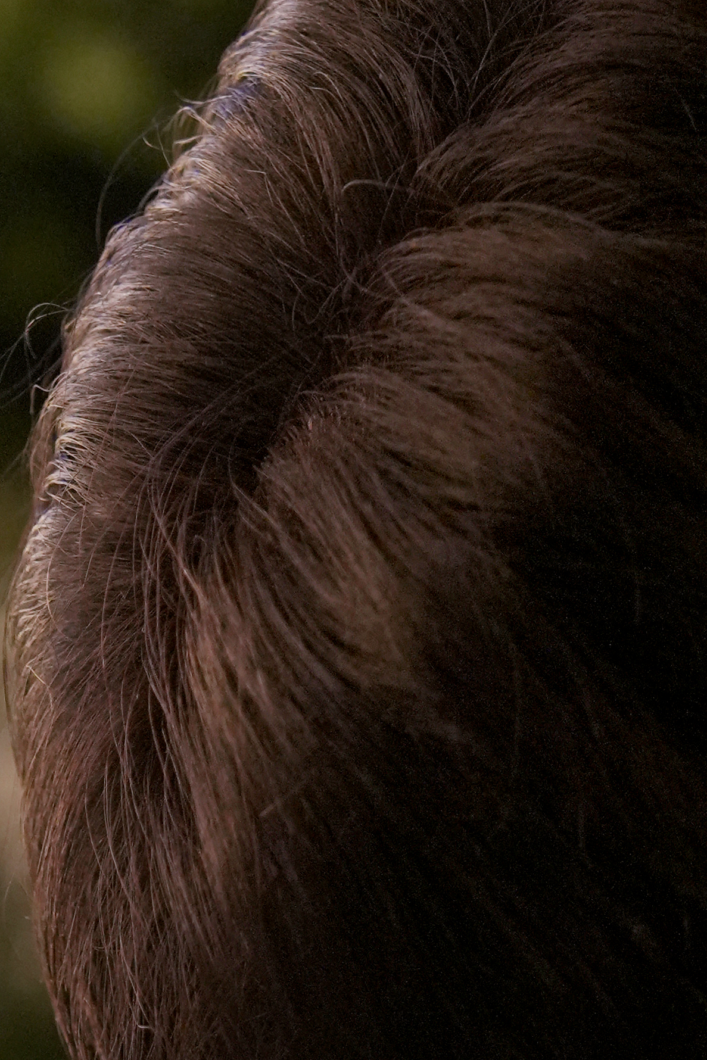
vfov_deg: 8.0
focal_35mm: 252
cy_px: 1479
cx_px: 876
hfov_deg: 5.4
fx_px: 7421
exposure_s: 1/80
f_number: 2.8
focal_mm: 64
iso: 2500
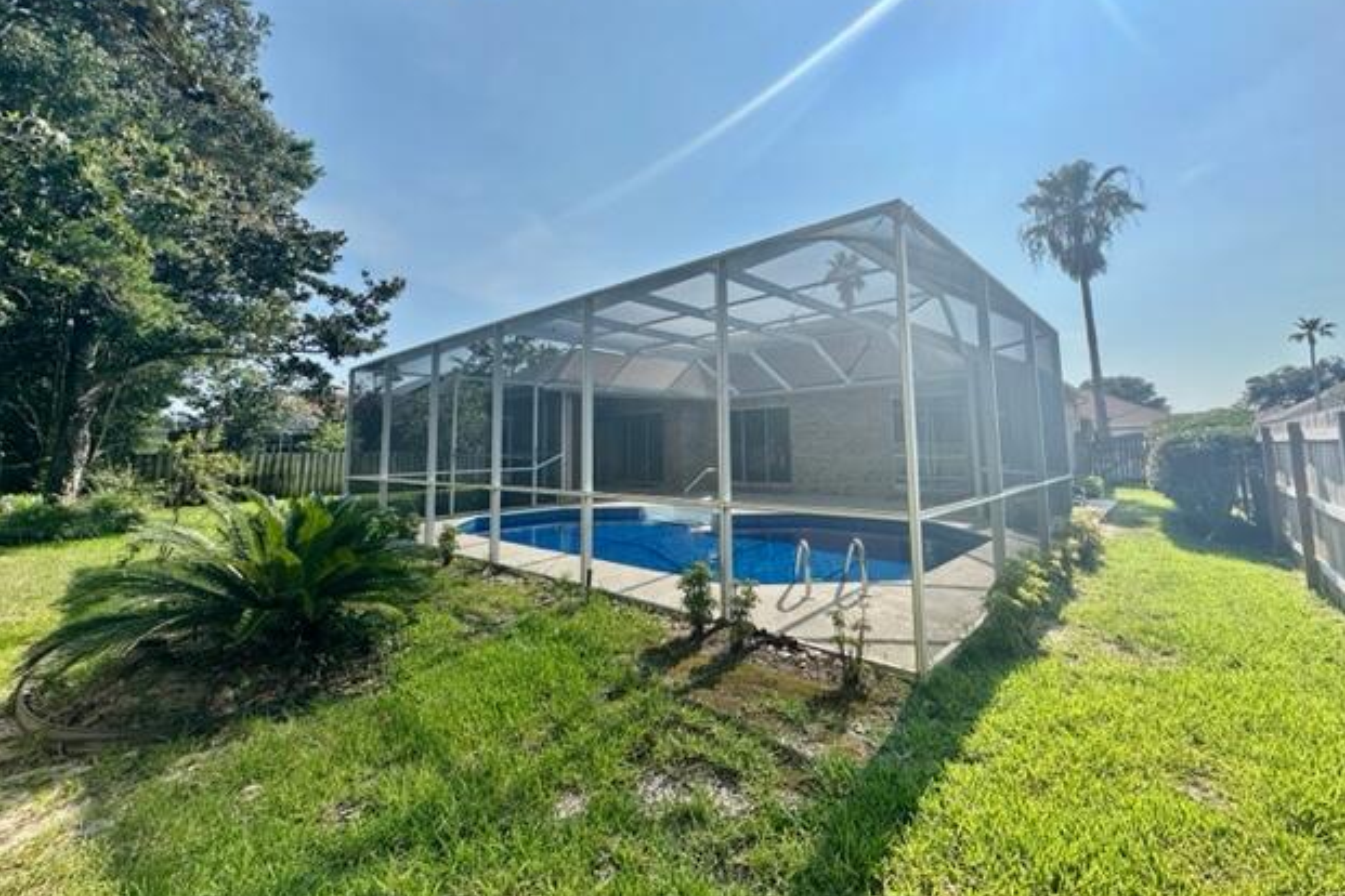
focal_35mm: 15
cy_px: 387
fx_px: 560
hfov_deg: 100.4
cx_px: 691
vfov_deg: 76.9
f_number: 2.2
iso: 50
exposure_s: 1/2882
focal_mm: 2.22
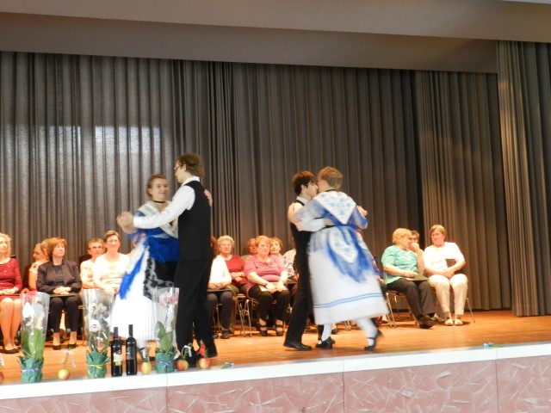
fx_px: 732
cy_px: 206
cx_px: 276
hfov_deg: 41.2
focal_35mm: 46
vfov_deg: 31.5
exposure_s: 1/25
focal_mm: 8.1
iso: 800
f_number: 4.2
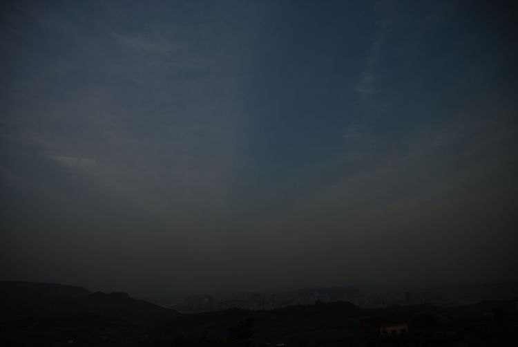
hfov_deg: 70.4
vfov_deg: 50.5
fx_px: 367
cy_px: 174
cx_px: 259
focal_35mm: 26
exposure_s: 1/2500
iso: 100
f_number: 3.2
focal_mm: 17
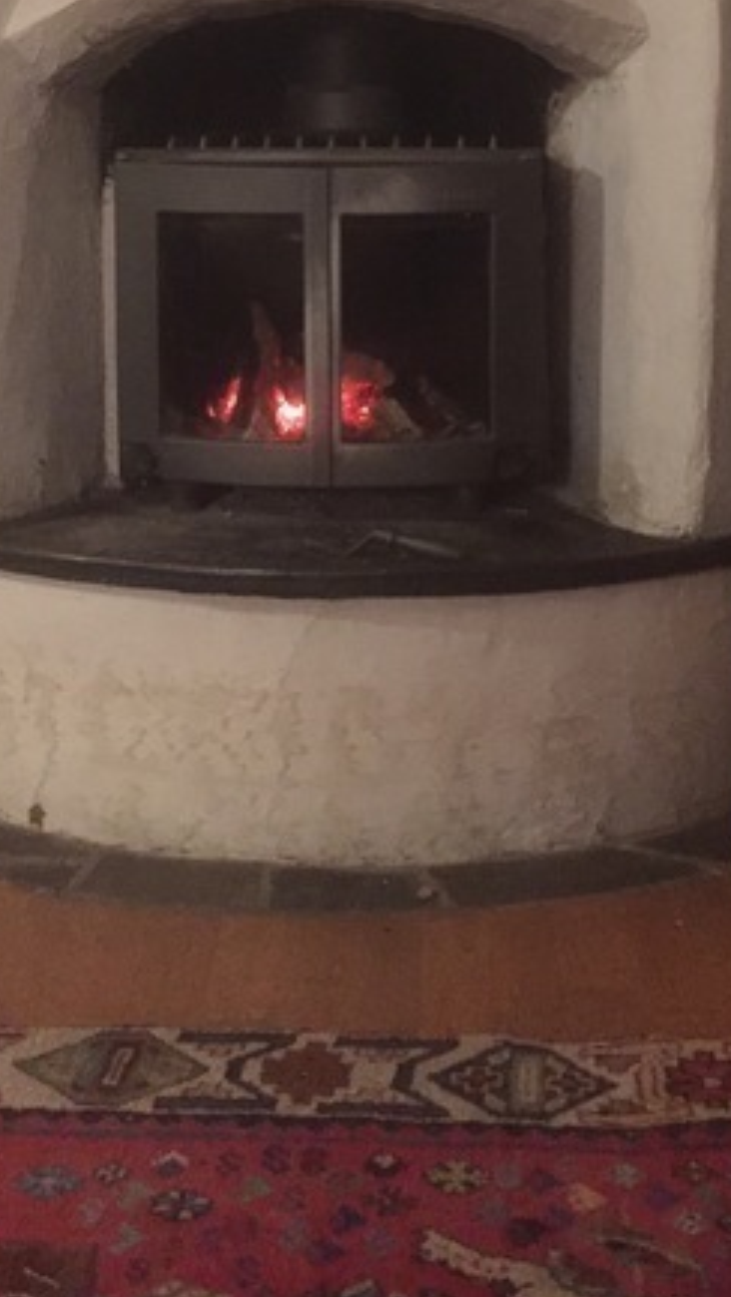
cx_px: 386
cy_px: 165
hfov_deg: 21.5
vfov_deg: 35.3
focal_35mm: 56
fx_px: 1927
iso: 500
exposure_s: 1/17
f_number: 2.2
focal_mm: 4.15
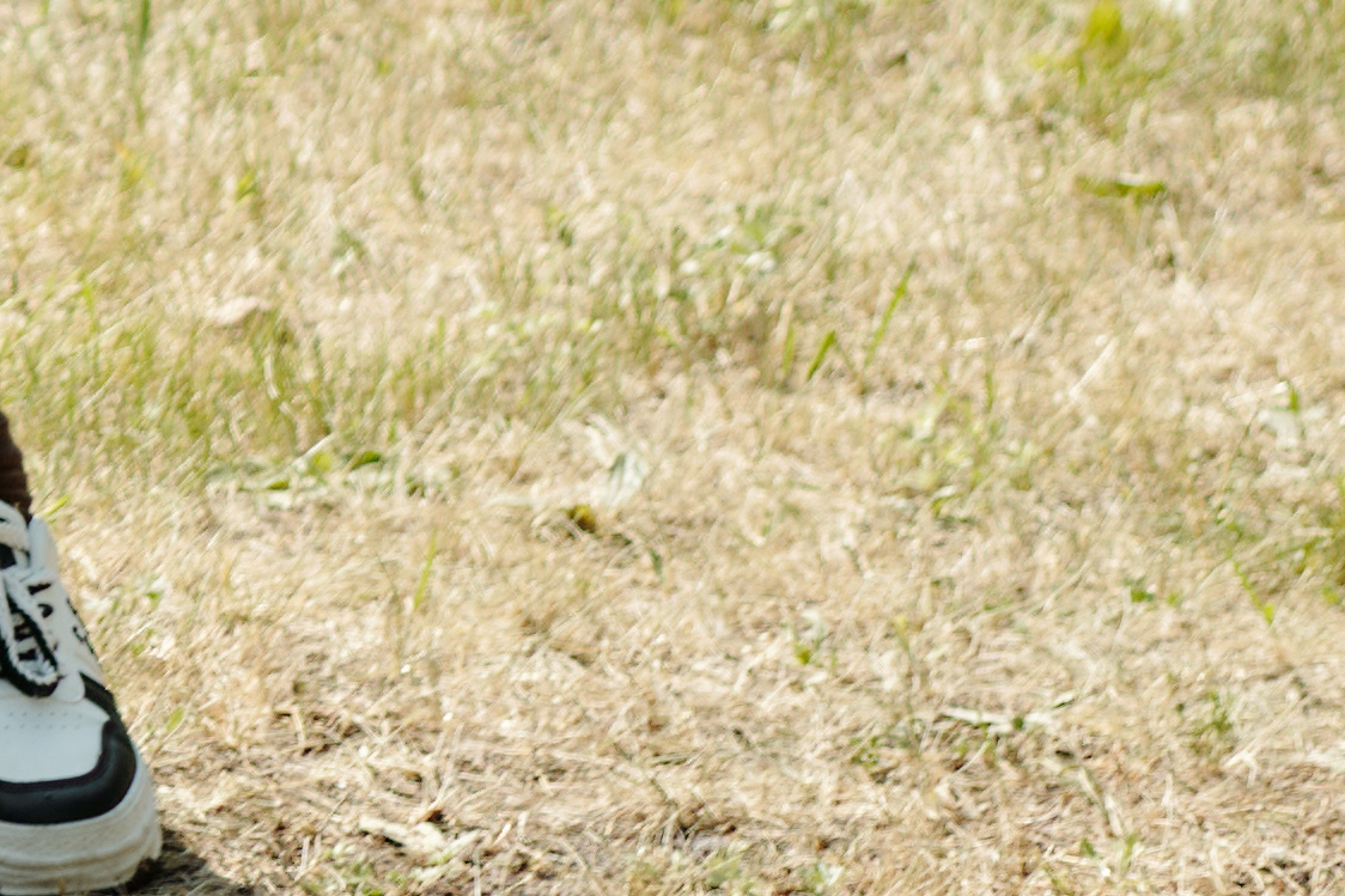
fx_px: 15912
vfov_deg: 3.2
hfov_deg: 4.7
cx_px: -1964
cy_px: -1616
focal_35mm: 426
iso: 100
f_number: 3.2
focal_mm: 58
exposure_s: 1/500
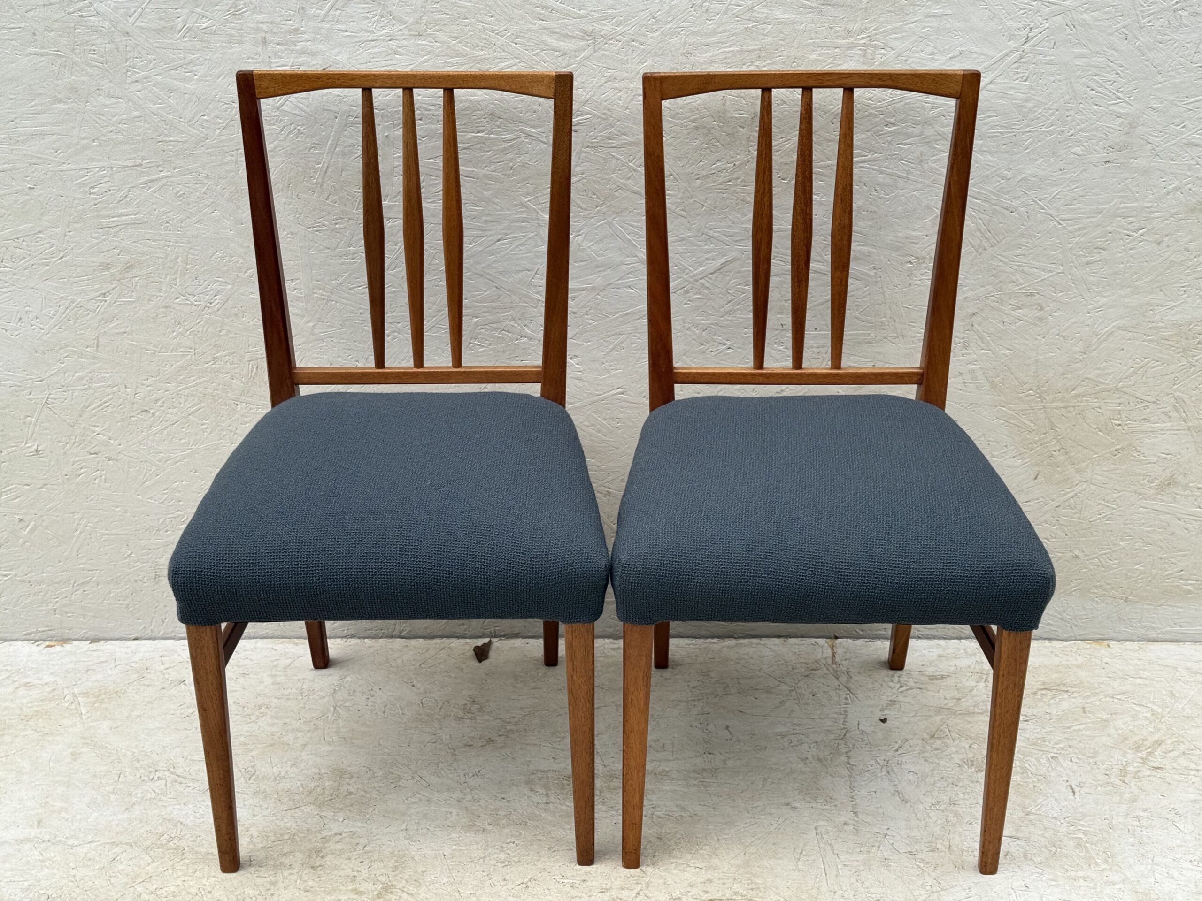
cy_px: 450
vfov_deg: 30.3
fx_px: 1667
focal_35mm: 48
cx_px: 601
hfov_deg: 39.7
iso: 64
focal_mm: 6.76
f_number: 1.78
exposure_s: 1/490
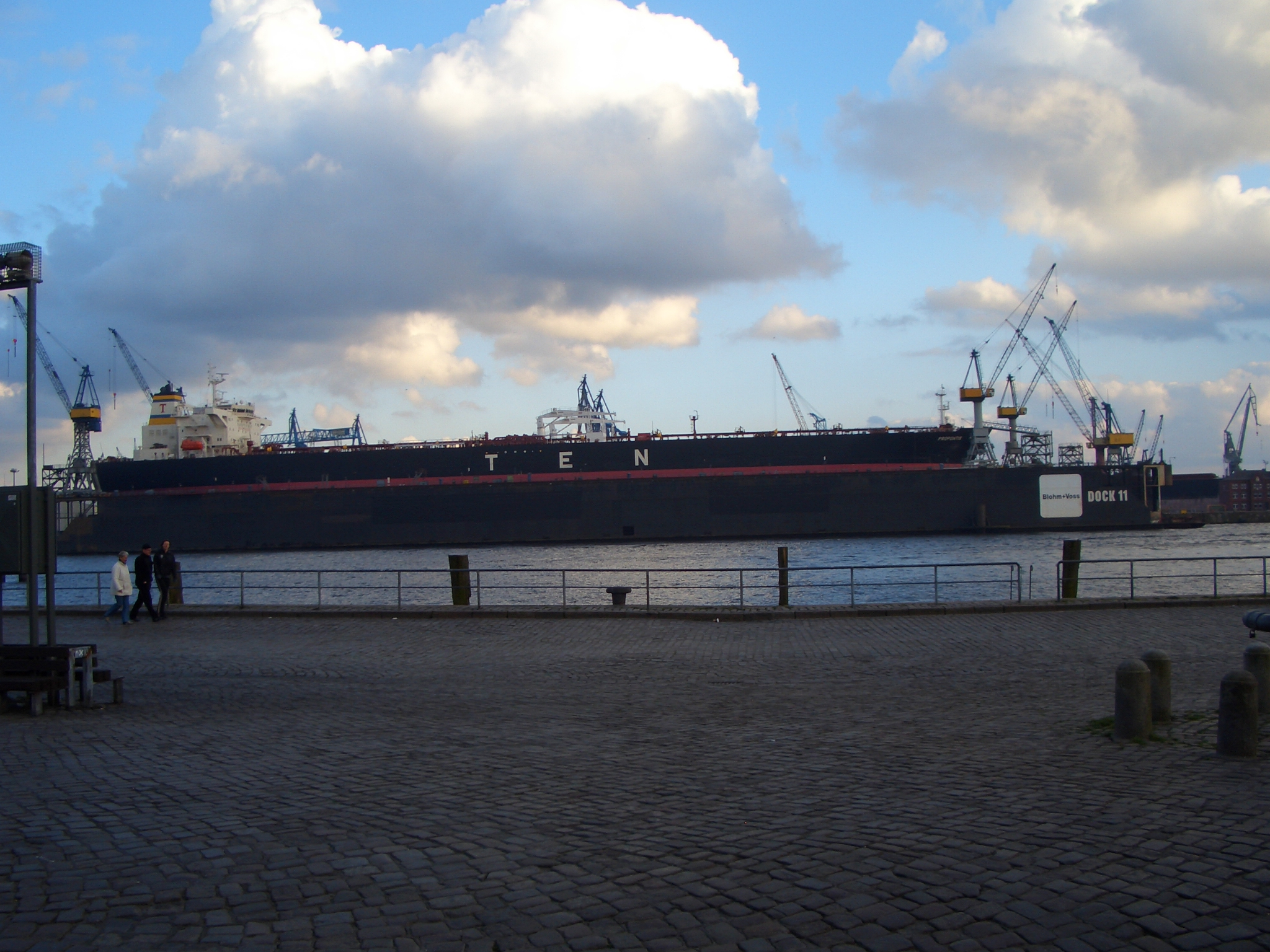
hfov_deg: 52.6
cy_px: 476
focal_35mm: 35
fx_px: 1284
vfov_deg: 40.7
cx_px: 635
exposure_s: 1/160
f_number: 4.3
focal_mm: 5.8
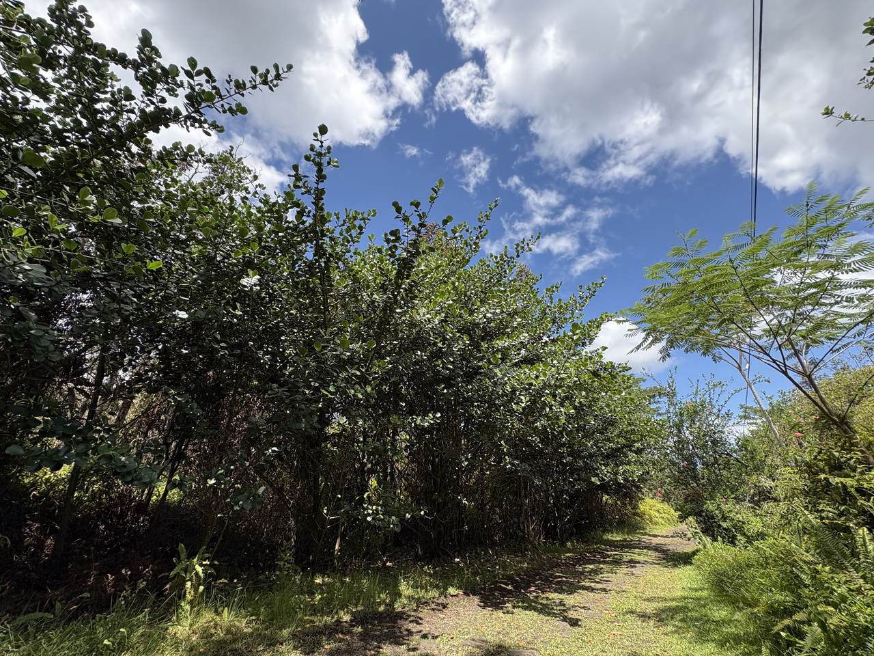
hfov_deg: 102.1
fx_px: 353
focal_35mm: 14
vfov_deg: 85.7
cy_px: 328
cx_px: 437
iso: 50
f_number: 2.2
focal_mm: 2.22
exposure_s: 1/812
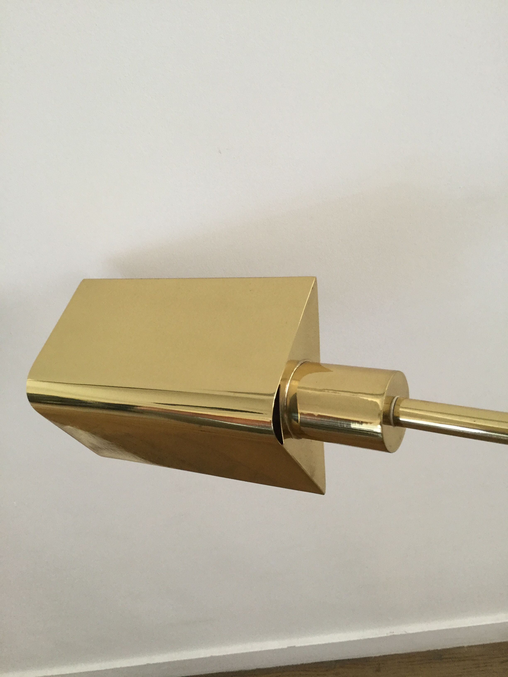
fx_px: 607
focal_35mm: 31
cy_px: 338
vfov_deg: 58.4
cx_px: 254
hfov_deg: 45.4
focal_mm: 3.3
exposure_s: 1/33
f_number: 2.4
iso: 125
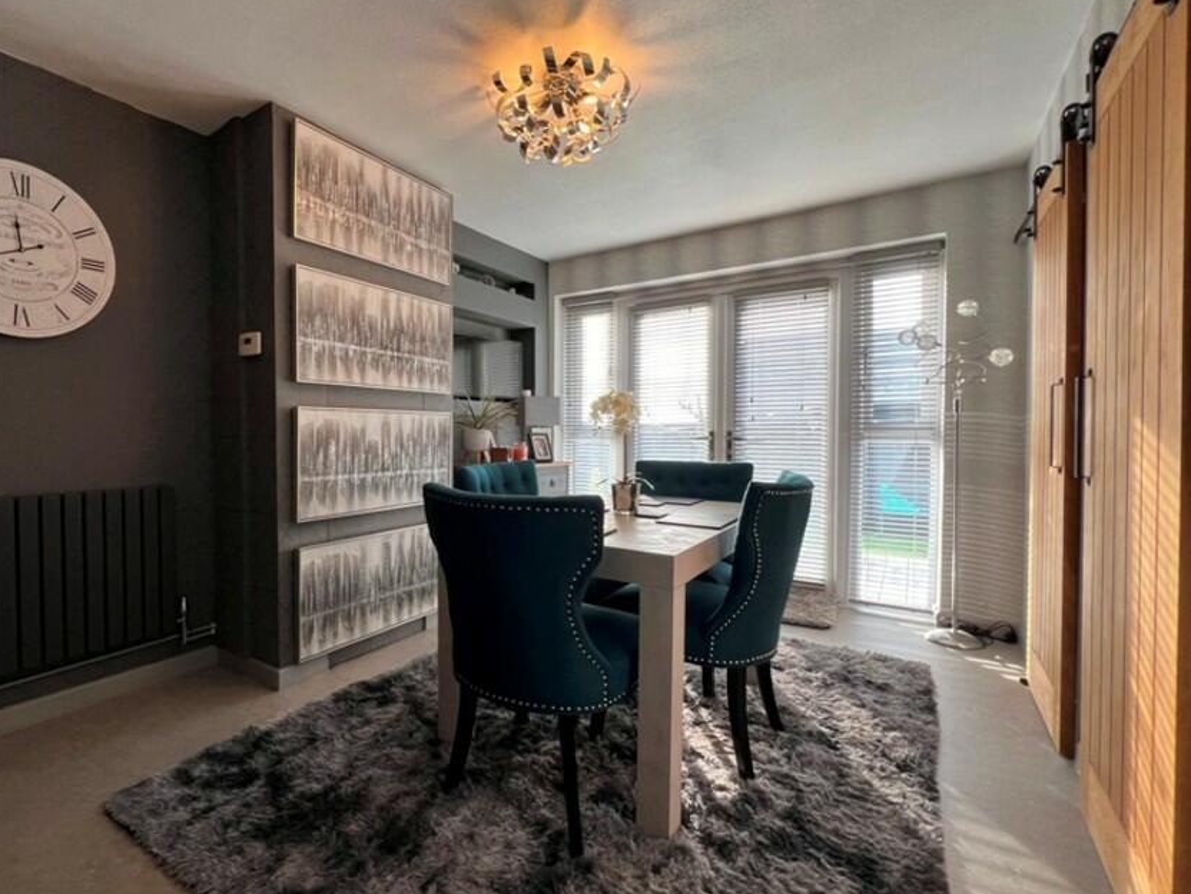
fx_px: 551
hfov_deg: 93.1
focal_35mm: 16
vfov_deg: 78.2
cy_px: 444
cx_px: 472
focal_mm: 1.57
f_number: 1.8
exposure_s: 1/99
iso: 100
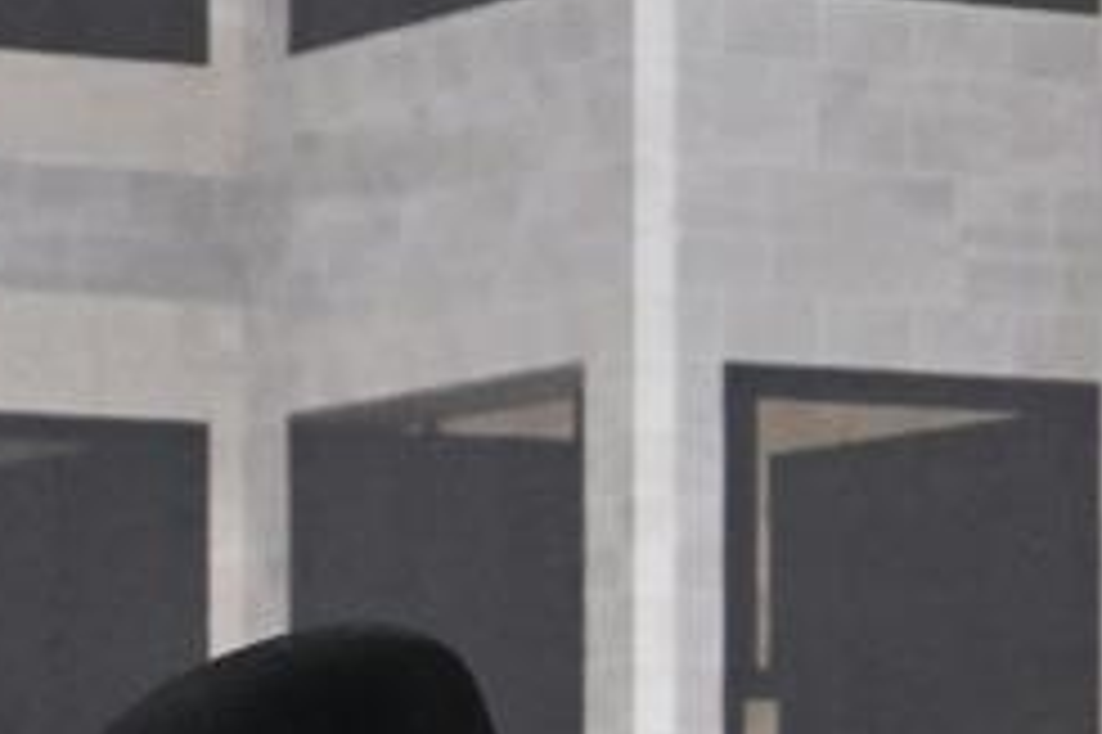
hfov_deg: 1.6
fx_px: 38298
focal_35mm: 1252
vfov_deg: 1.1
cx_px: 1372
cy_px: 1346
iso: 1000
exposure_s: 1/200
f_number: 2.8
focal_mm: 200
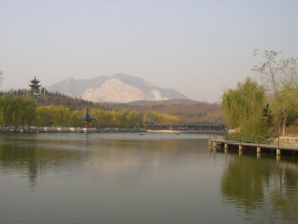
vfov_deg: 37.7
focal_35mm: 38
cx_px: 149
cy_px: 112
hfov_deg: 49.0
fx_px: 327
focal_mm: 8
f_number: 7.6
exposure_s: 1/116
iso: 100
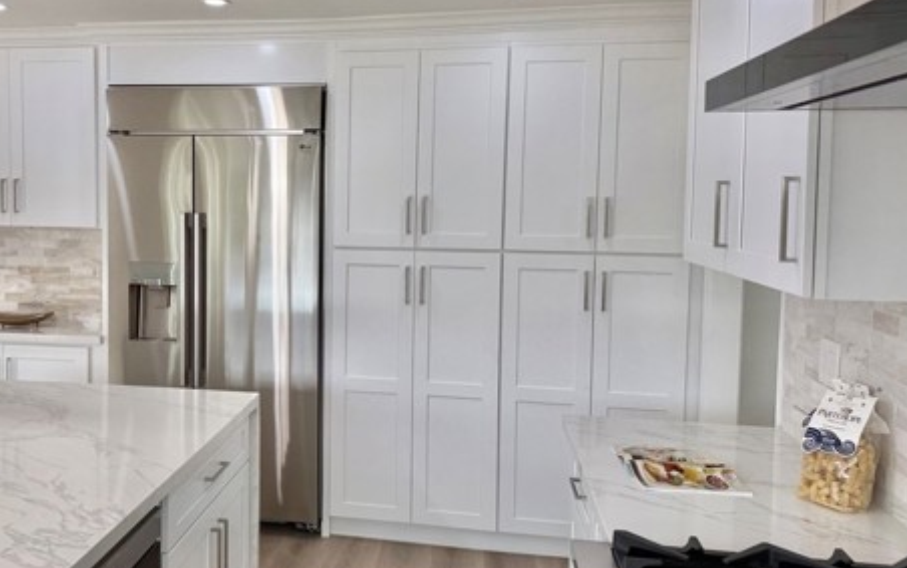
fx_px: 890
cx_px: 287
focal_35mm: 36
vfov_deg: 35.3
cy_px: 245
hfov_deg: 52.7
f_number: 1.78
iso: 80
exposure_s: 1/305
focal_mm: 6.76
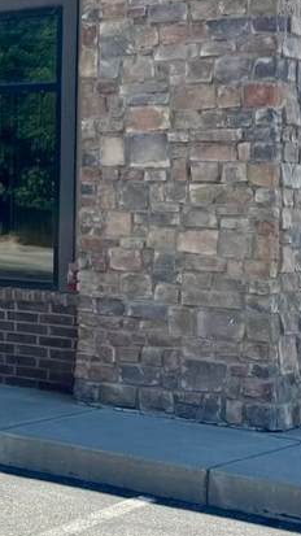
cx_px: -437
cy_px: 14
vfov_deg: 25.1
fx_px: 1150
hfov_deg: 11.9
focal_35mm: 81
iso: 80
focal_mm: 6.76
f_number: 1.78
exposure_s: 1/2959
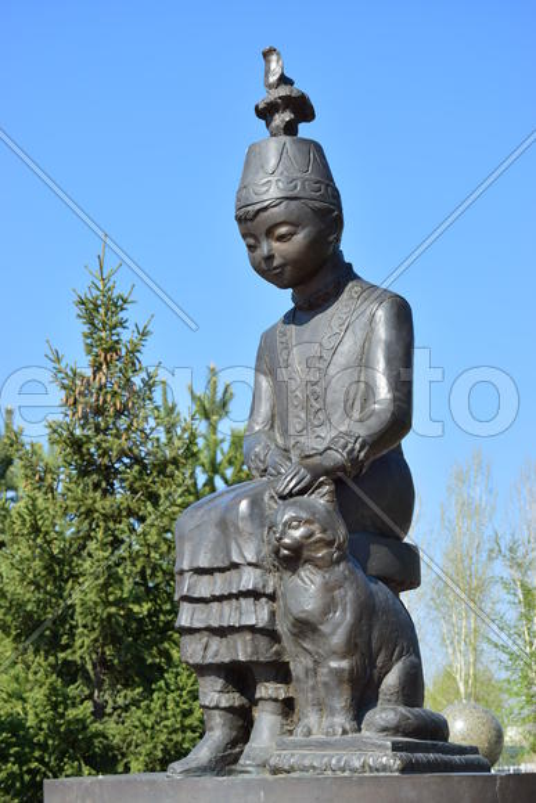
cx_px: 268
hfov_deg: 18.9
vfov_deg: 28.1
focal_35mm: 72
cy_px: 402
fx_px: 1607
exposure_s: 1/250
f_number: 8
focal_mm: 48
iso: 100
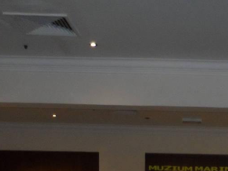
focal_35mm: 76
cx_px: 241
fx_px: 501
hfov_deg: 24.2
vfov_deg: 17.2
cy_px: 270
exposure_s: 1/30
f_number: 3.2
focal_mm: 4
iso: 320
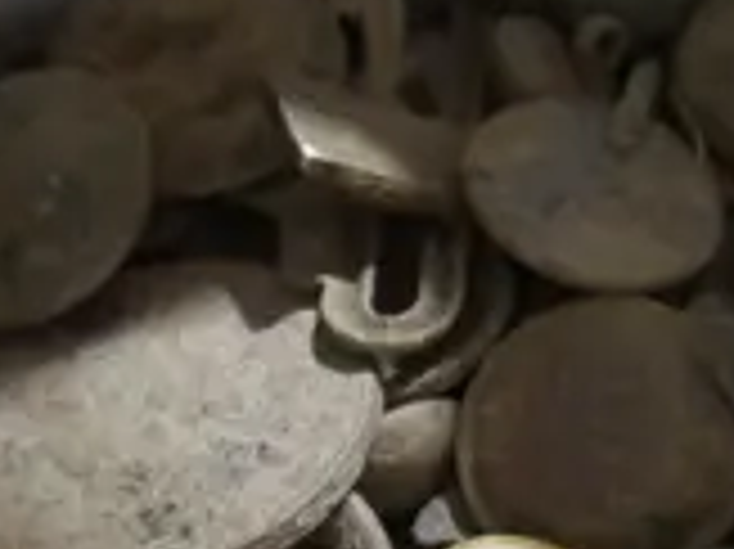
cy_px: 1105
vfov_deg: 5.8
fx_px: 5339
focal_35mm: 252
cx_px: 639
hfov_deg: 7.8
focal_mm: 20
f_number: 4.4
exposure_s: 1/60
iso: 1250
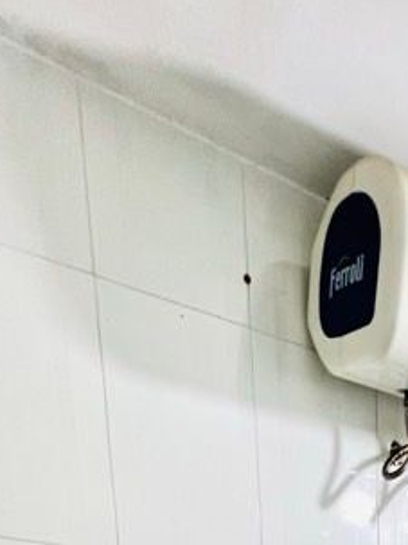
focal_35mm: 44
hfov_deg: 31.2
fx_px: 692
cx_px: 376
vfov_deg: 24.6
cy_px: 919
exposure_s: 1/100
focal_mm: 1.57
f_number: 1.8
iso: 250
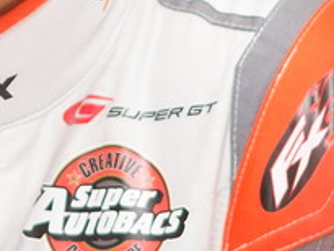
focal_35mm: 910
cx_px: -109
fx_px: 8785
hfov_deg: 2.2
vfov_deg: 1.6
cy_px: -135
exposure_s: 1/250
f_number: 2.8
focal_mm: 180
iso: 400
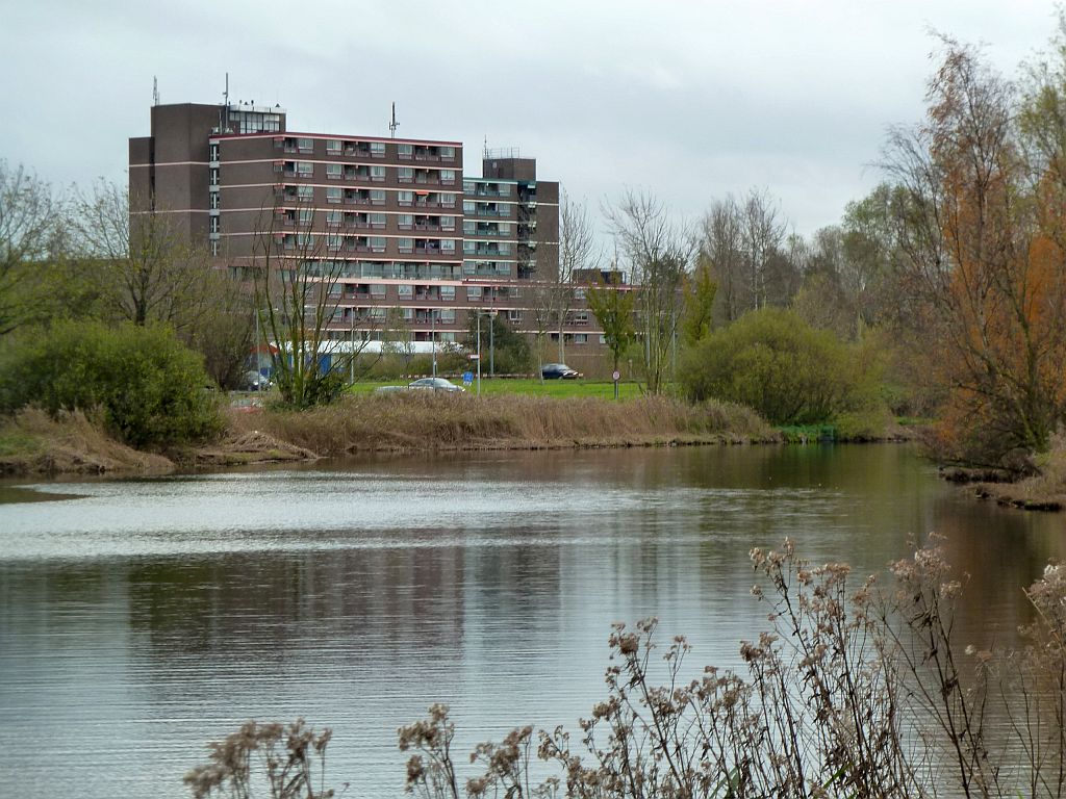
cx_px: 533
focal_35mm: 137
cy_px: 400
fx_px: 4219
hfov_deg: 14.4
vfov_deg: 10.8
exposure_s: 1/60
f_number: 4.5
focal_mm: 22.5
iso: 125
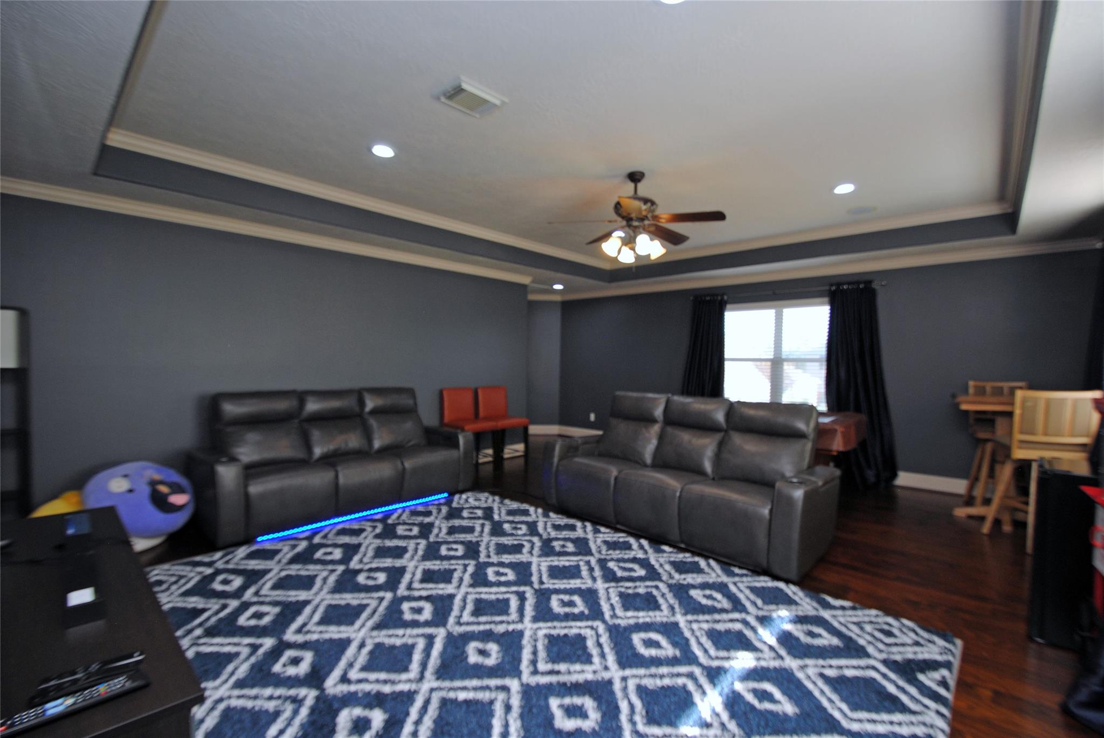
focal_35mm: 15
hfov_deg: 100.3
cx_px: 552
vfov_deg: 77.5
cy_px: 369
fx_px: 460
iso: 200
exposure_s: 1/60
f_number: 4
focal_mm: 10
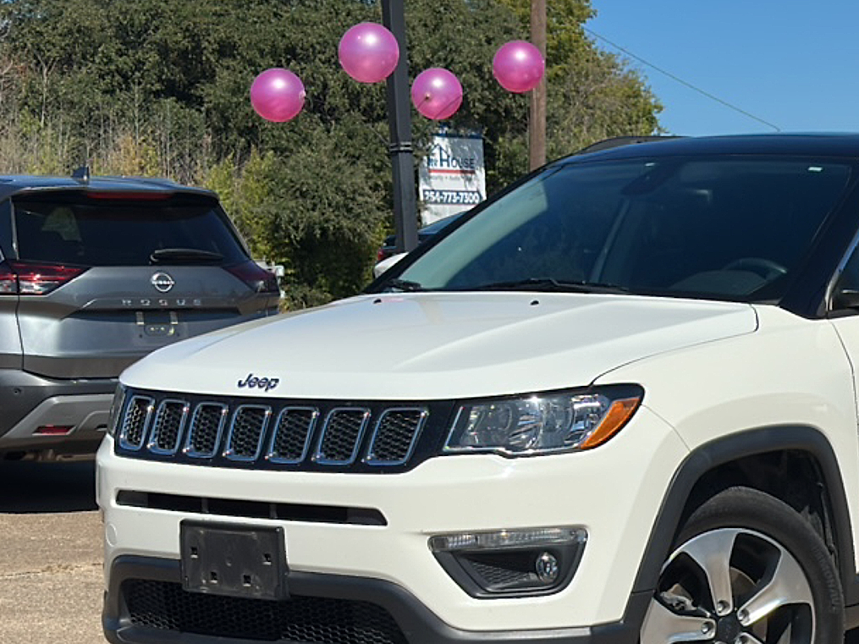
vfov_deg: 17.9
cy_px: 438
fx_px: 2035
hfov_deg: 23.5
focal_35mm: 82
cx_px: 674
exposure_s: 1/8333
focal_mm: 6.86
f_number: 1.78
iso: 64
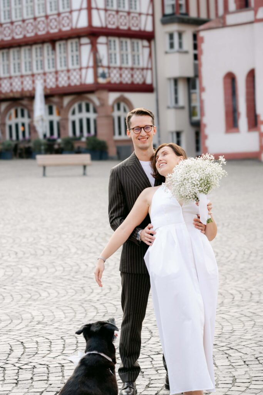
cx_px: 132
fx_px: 865
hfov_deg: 17.3
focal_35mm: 79
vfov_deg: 25.7
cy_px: 198
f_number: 4
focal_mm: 79
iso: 320
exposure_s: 1/800
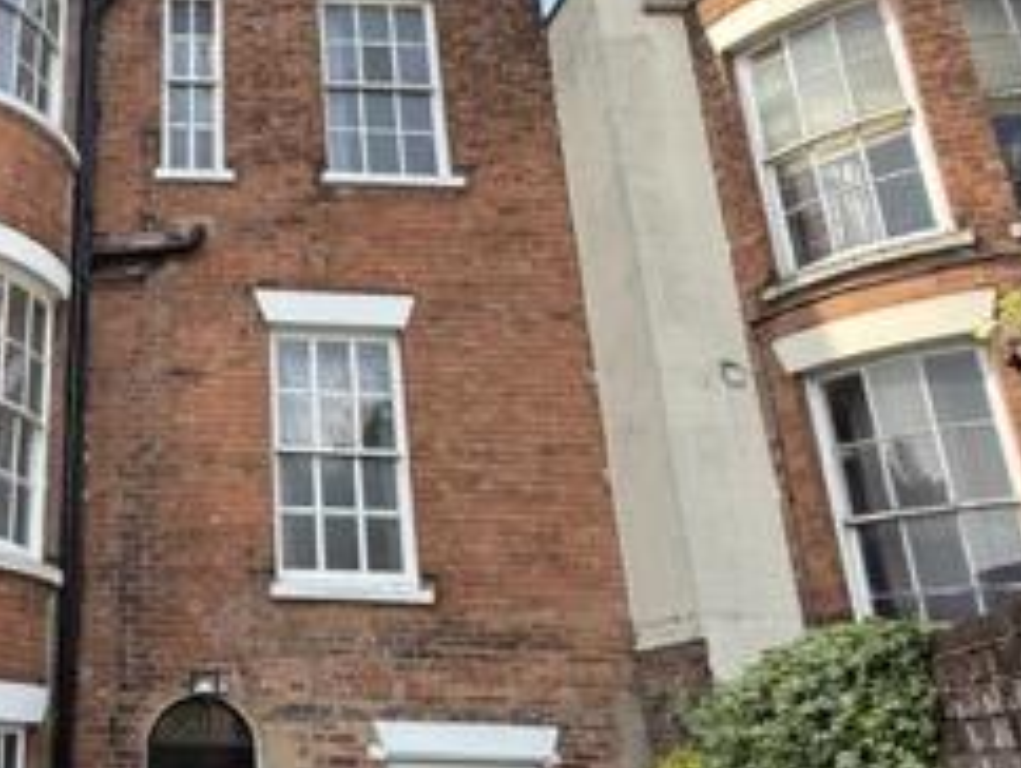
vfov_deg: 38.7
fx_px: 1092
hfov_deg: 45.2
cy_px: 367
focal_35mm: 37
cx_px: 93
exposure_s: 1/482
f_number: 2.2
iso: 50
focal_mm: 2.22
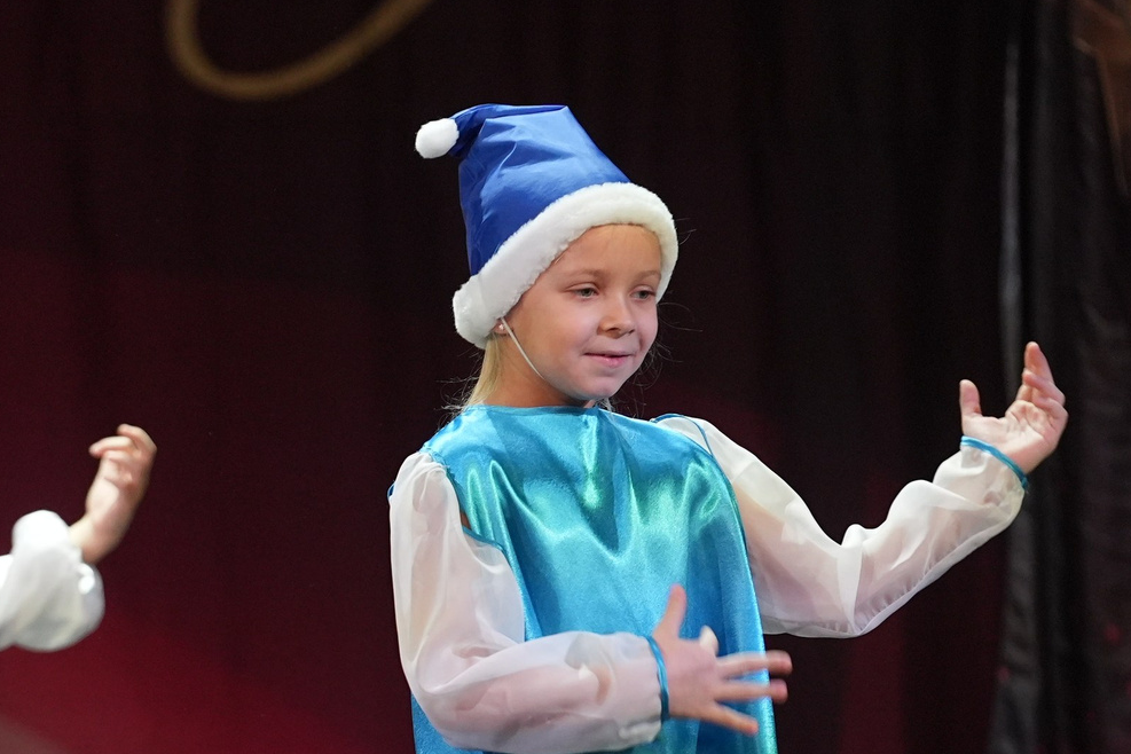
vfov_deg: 2.6
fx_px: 16304
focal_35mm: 519
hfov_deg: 4.0
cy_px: 650
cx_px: 386
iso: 2000
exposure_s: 1/400
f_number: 2.8
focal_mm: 200
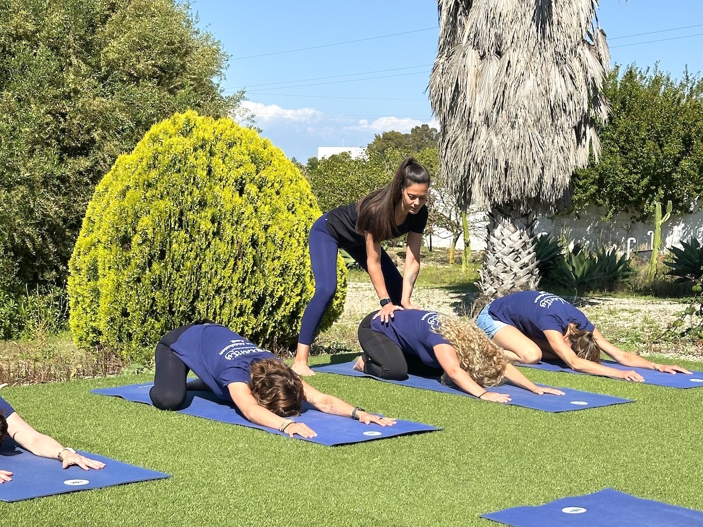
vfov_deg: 30.3
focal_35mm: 48
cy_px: 264
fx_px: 975
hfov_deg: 39.7
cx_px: 352
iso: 64
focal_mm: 6.86
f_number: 1.78
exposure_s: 1/4016
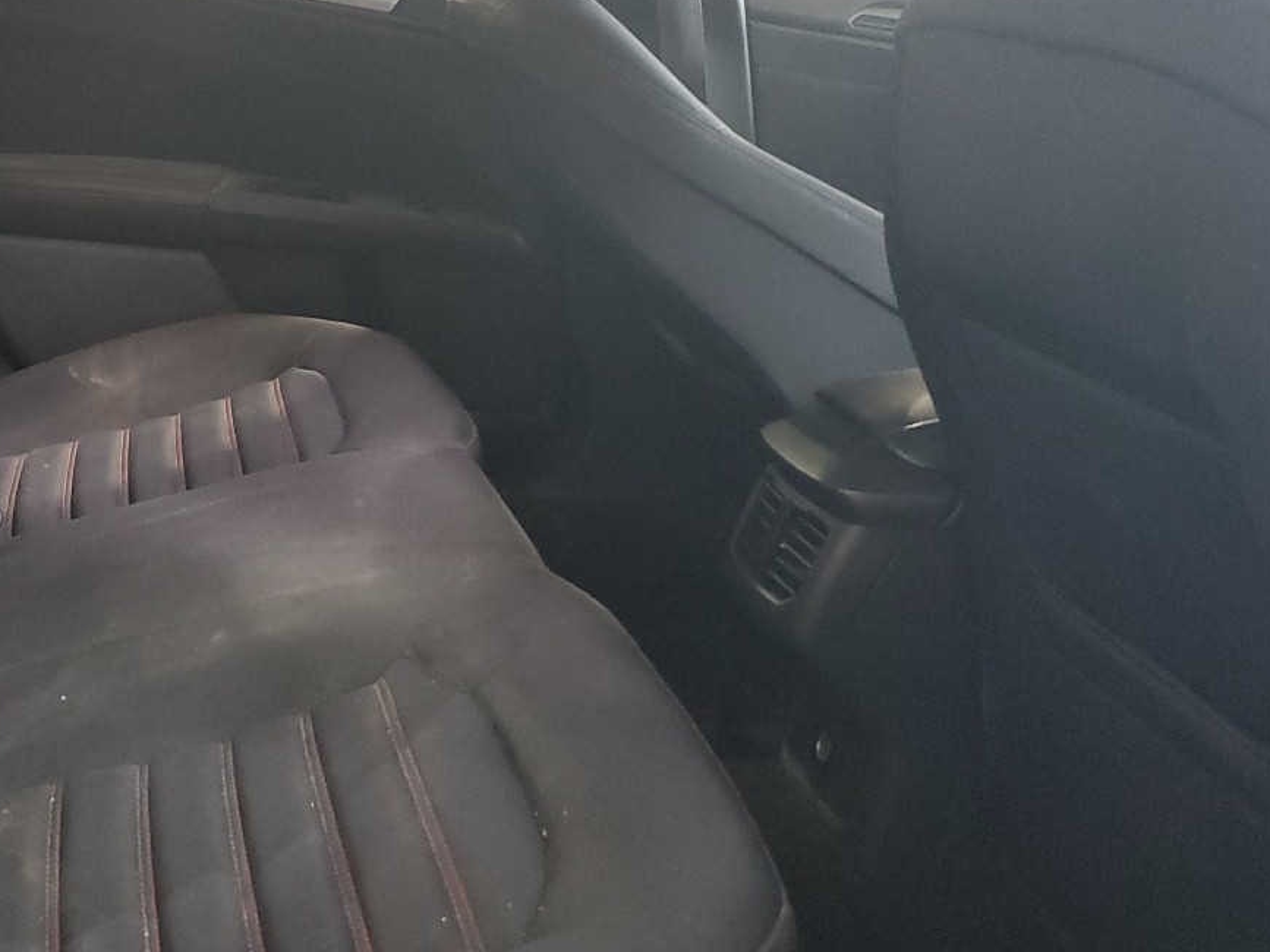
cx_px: 362
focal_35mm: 48
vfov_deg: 30.2
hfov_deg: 38.9
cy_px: 378
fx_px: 1761
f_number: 1.5
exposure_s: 1/40
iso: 330
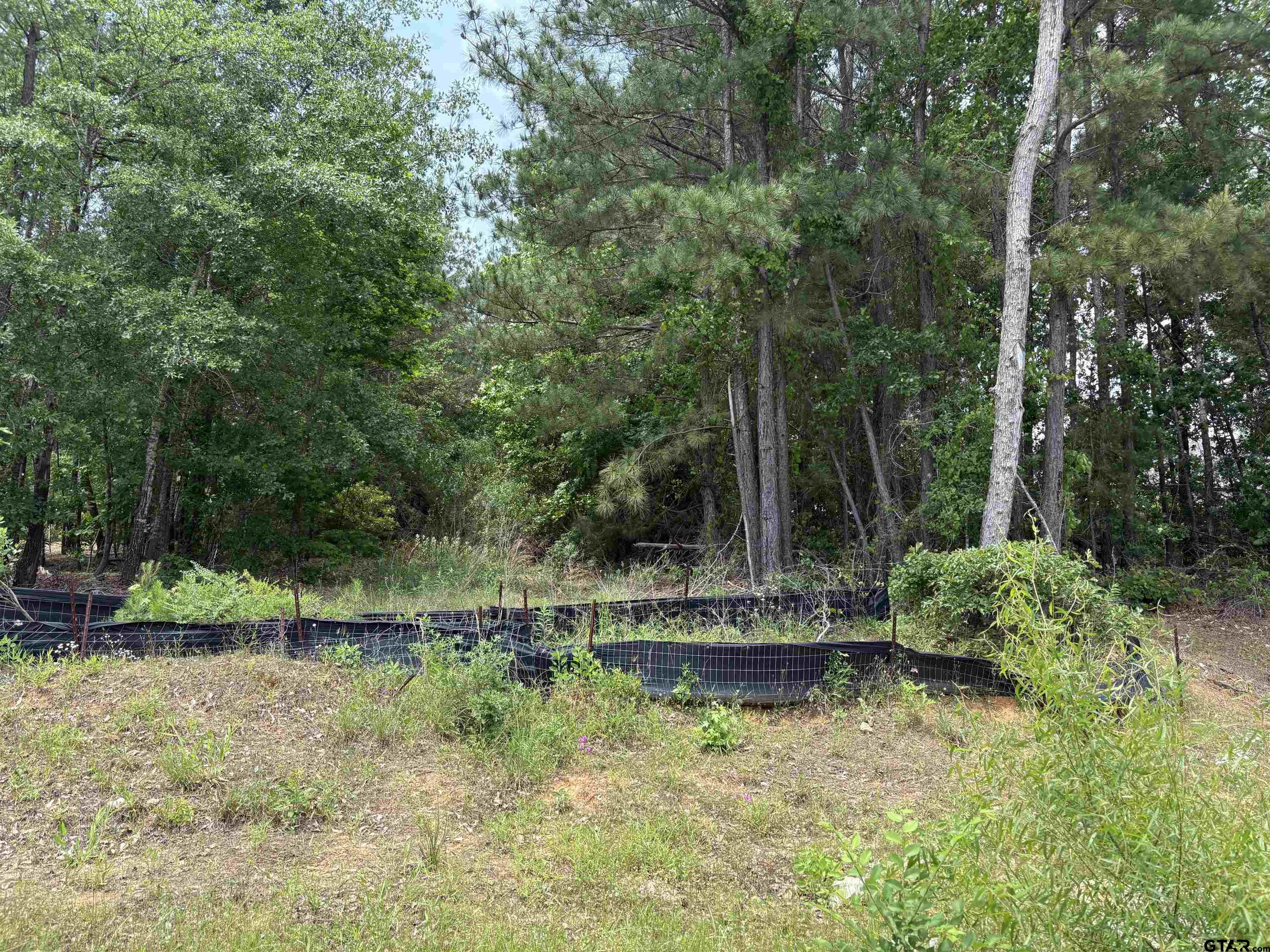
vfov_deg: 53.1
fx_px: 954
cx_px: 635
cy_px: 476
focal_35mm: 26
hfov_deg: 67.3
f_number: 1.6
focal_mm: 5.96
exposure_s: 1/884
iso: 50
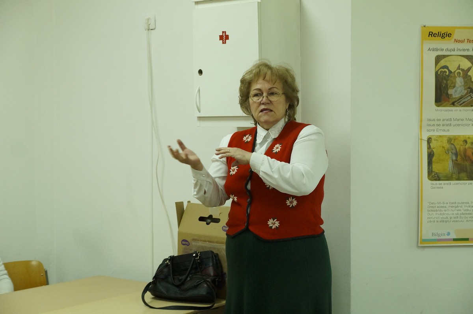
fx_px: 984
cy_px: 157
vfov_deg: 18.1
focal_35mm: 75
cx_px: 236
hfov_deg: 27.0
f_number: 4.5
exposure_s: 1/100
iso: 1600
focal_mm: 50
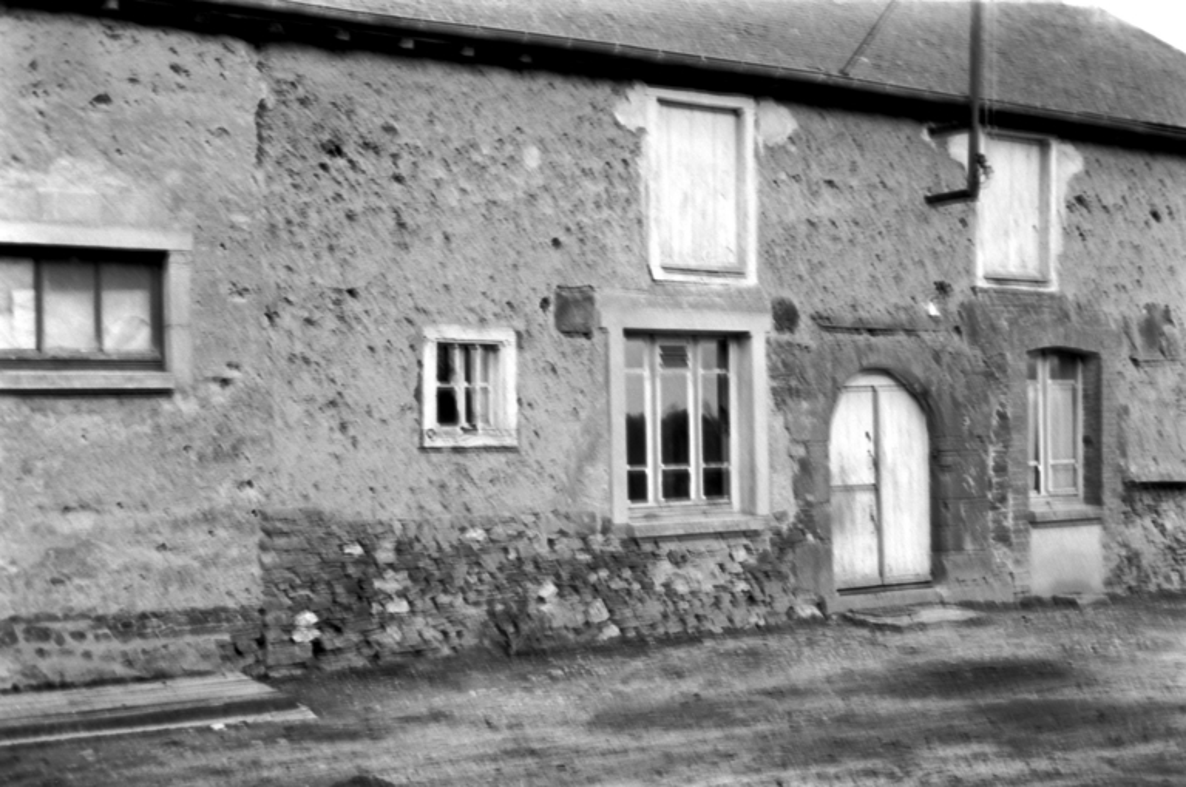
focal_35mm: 90
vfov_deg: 15.1
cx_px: 593
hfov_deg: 22.6
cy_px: 394
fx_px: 2961
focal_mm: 60
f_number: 11
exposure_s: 1/6
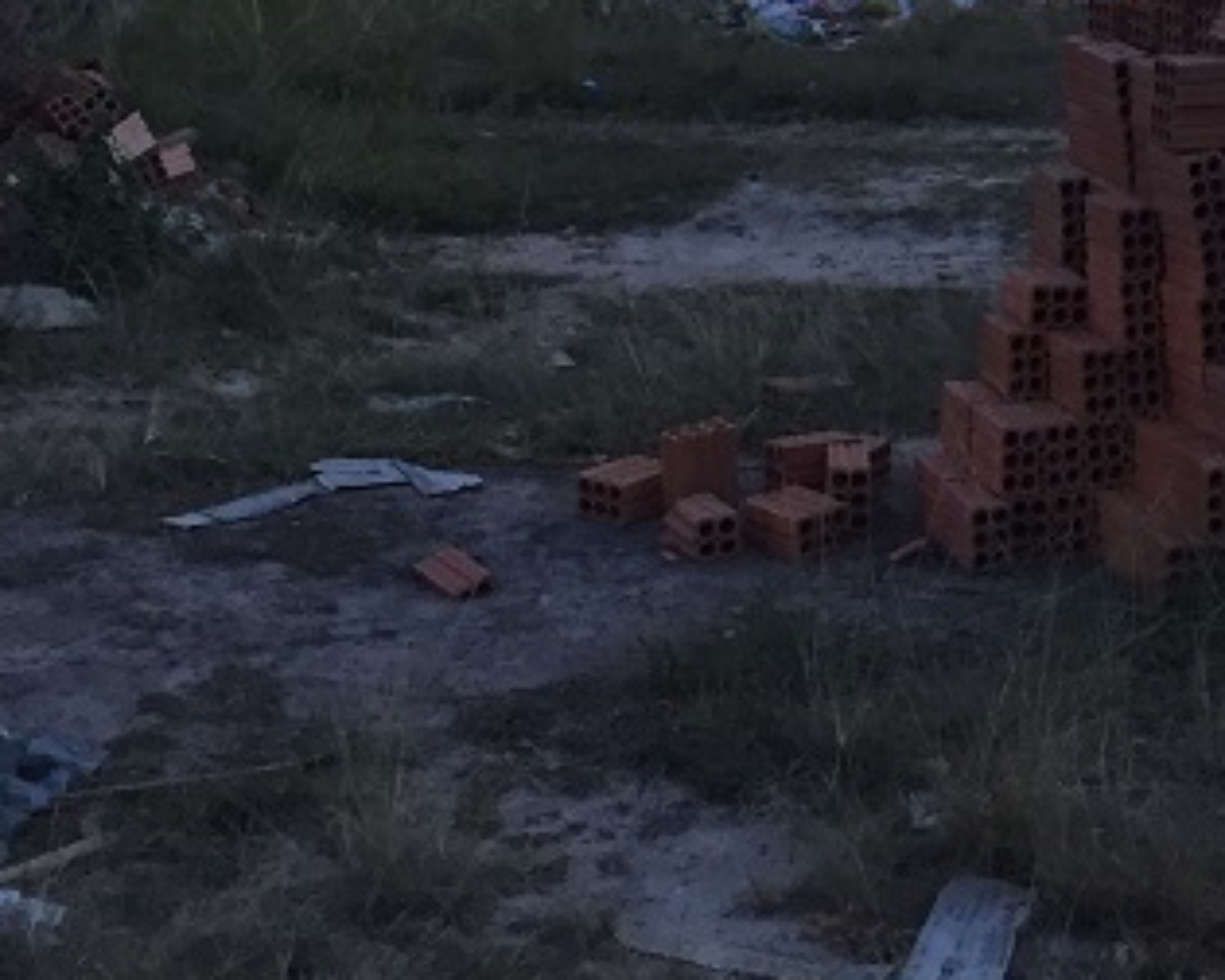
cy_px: -414
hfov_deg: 21.4
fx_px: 3190
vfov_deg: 16.2
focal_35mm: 88
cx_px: 992
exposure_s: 1/30
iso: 125
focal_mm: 4.15
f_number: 2.2
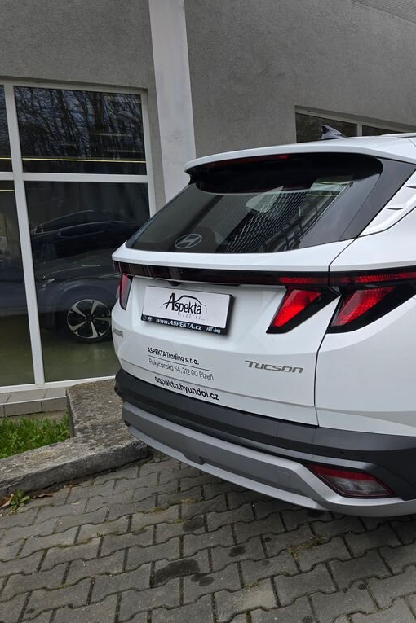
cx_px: 383
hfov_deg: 38.0
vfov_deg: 58.7
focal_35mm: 32
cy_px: 312
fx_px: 555
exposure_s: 1/271
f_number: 1.7
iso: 12
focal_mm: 6.3
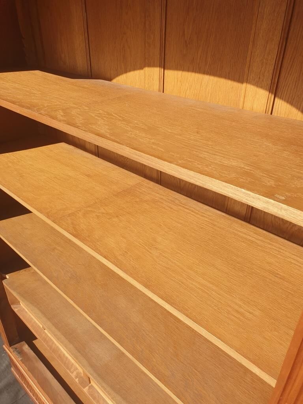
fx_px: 303
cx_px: 152
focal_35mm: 26
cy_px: 202
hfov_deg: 53.1
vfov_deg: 67.3
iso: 50
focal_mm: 4.3
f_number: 2.4
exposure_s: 1/1033
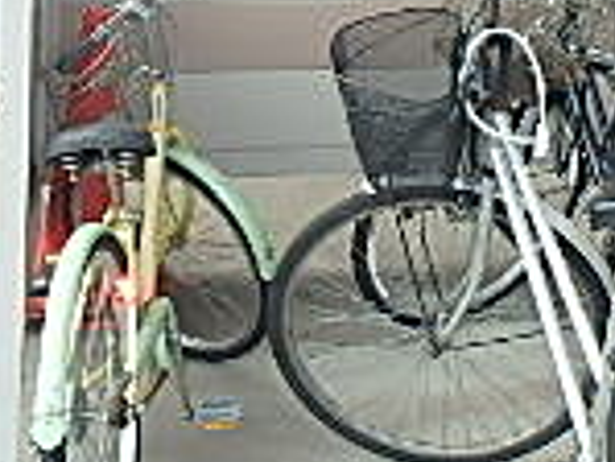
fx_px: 1600
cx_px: 574
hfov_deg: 21.2
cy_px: -231
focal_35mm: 90
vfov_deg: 15.2
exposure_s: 1/80
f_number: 3.5
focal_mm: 3.7
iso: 125
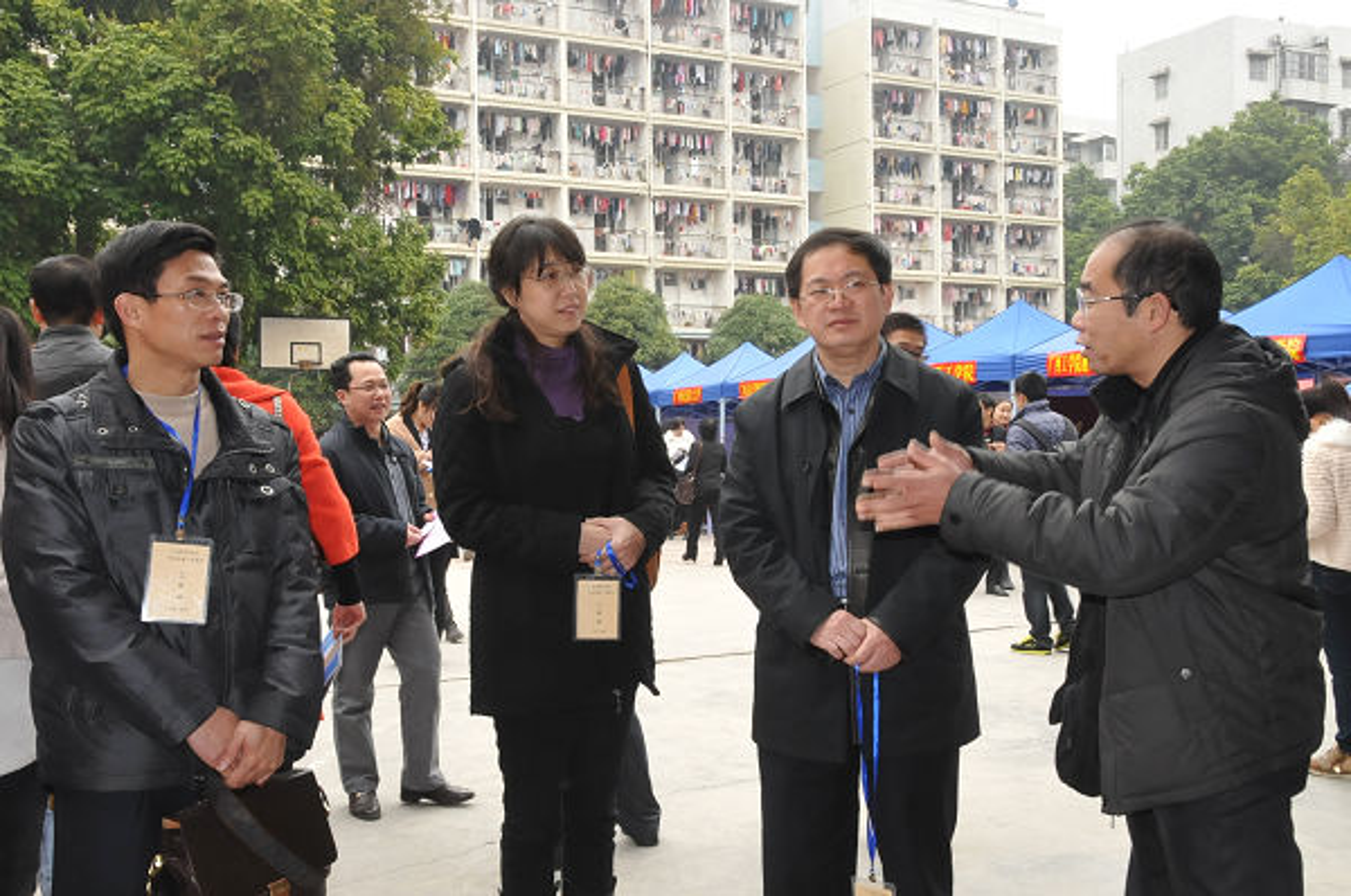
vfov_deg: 36.8
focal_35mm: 36
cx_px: 676
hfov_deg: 53.2
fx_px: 1349
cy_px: 448
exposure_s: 1/60
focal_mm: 24
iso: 800
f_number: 14
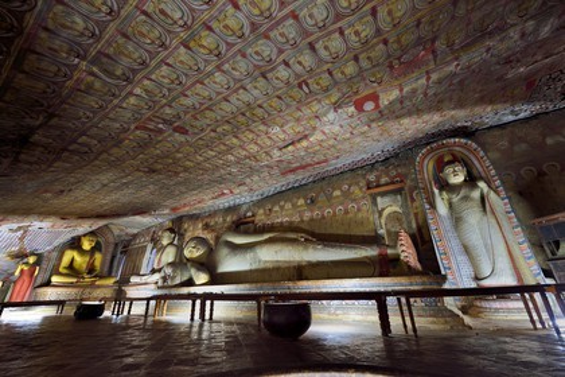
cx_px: 282
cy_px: 188
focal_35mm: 15
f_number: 6.3
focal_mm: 15
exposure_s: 1/2
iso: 800
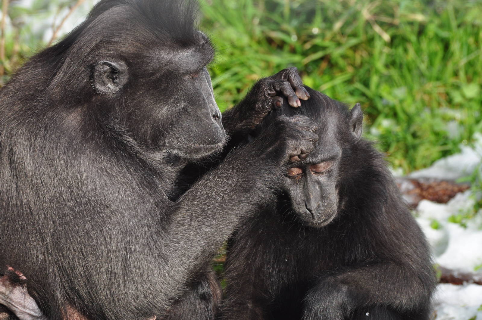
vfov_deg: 3.8
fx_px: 4815
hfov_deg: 5.7
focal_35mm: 360
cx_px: 241
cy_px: 160
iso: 360
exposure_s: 1/250
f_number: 10
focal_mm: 240
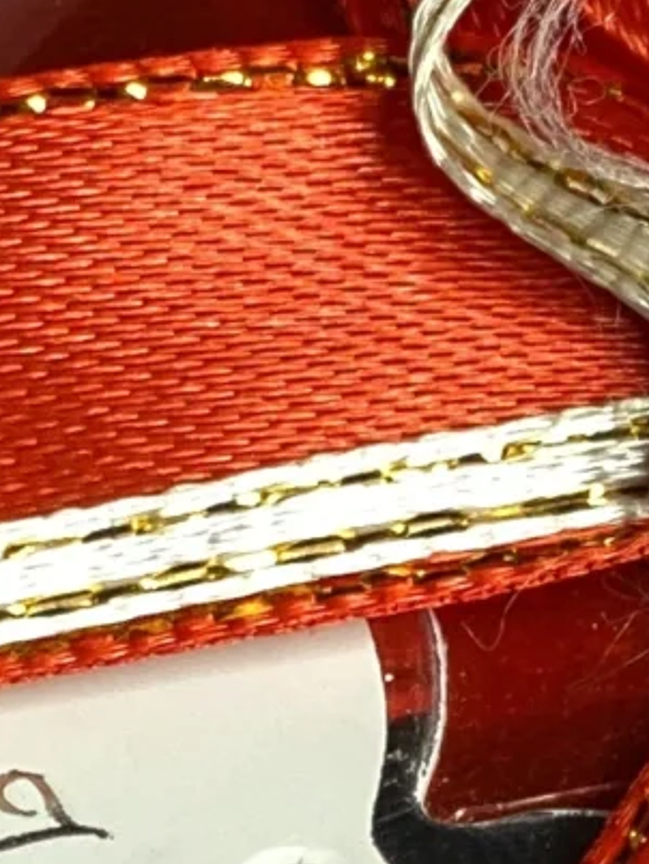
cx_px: 965
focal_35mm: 331
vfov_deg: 5.7
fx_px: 8266
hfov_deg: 4.5
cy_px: 2179
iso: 100
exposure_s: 1/100
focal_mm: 6
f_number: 2
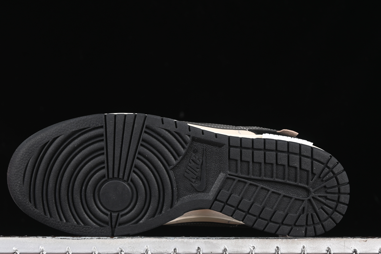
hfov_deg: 22.1
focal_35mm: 92
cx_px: 175
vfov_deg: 14.9
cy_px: 141
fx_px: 974
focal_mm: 50
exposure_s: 1/50
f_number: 6.3
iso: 160
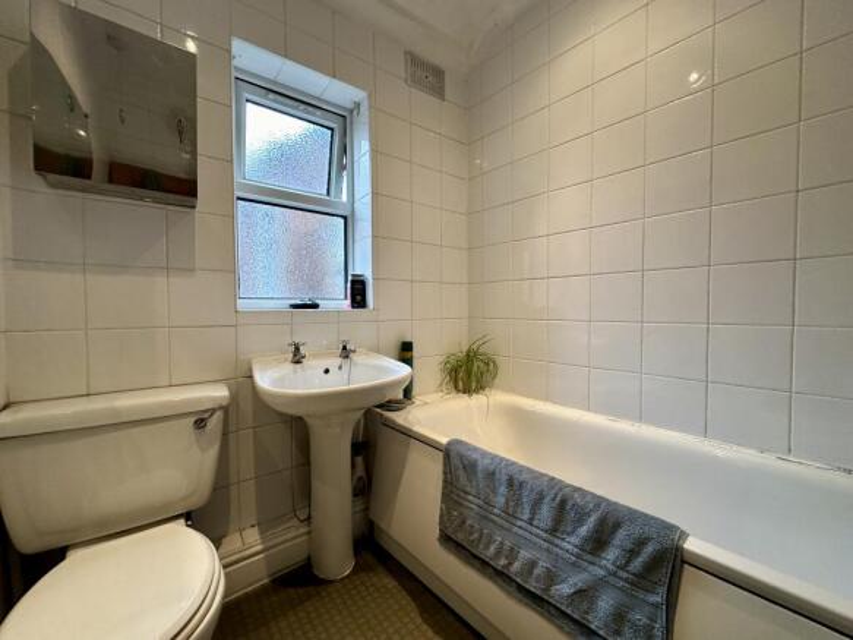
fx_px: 345
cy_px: 320
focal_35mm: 14
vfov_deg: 85.7
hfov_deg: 102.1
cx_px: 426
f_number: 2.2
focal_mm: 2.22
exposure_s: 1/100
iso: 160
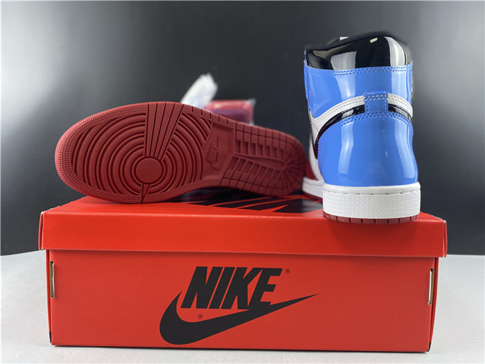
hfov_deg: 67.3
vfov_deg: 53.1
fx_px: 364
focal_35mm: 26
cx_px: 242
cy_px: 182
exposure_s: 1/50
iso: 80
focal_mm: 4.25
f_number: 1.8
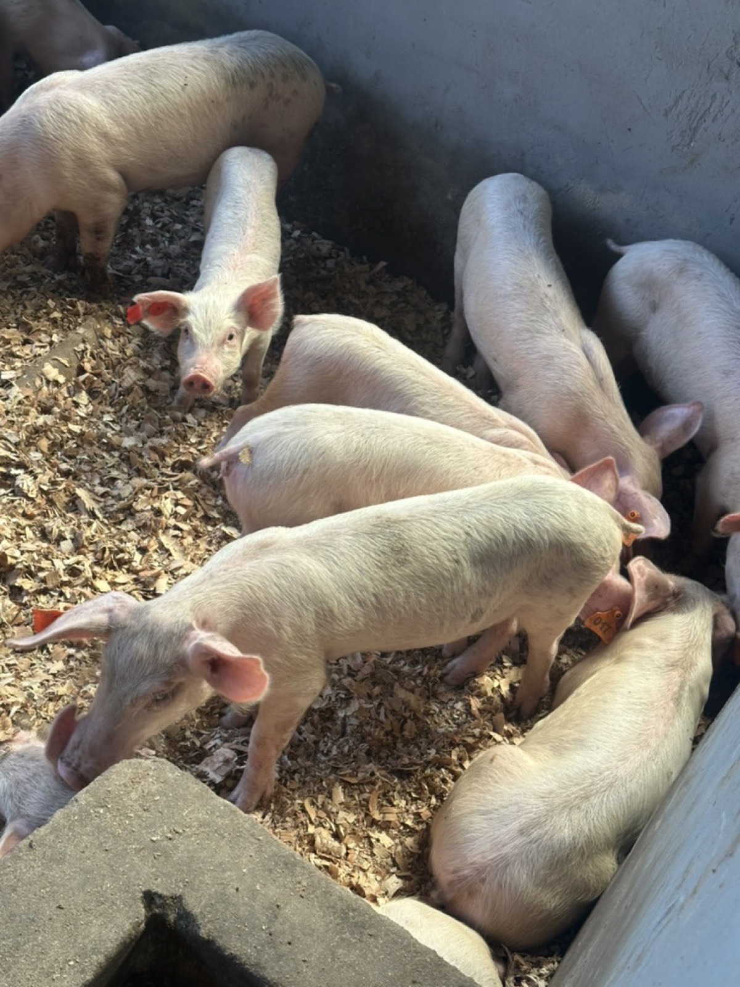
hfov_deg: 30.3
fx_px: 1368
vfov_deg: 39.7
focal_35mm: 48
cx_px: 370
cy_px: 494
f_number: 1.78
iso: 50
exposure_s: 1/121
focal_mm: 6.86
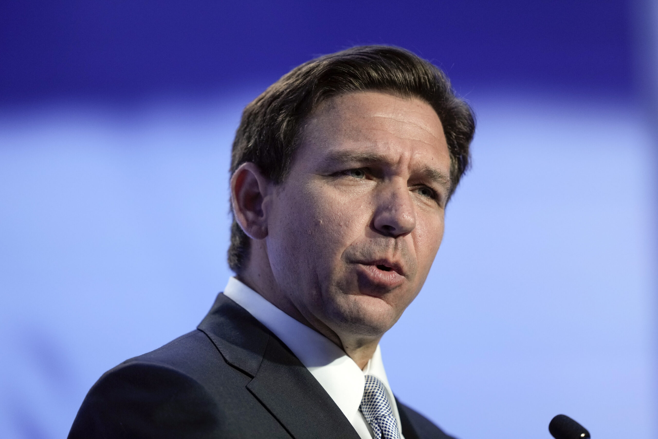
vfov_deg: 3.4
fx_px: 7311
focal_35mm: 400
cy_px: 220
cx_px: 329
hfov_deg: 5.2
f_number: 2.8
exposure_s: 1/640
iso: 2000
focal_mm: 400
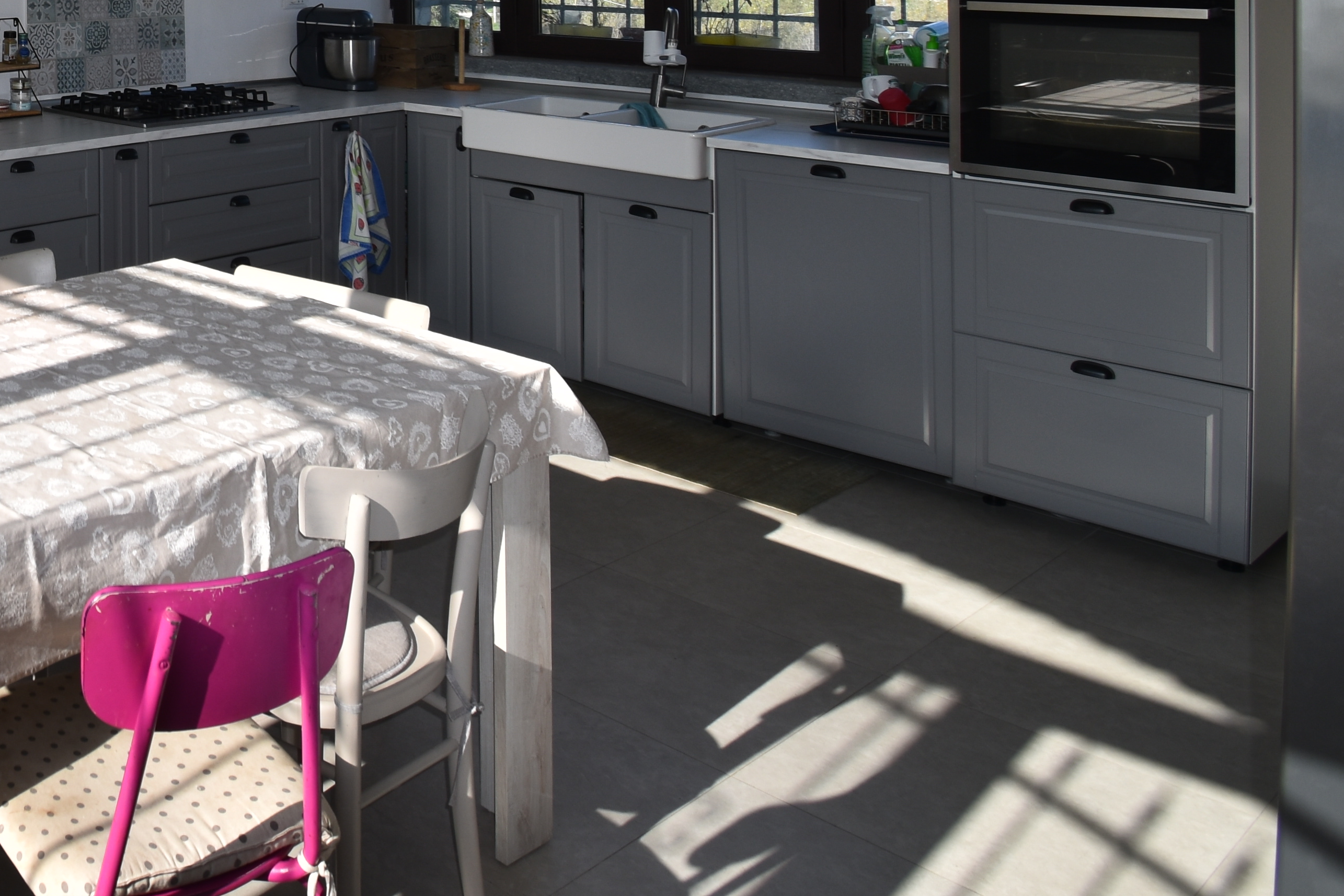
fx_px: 1307
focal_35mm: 35
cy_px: -67
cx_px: -90
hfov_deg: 43.7
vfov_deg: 33.5
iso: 100
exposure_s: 1/160
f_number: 6.3
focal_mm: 10
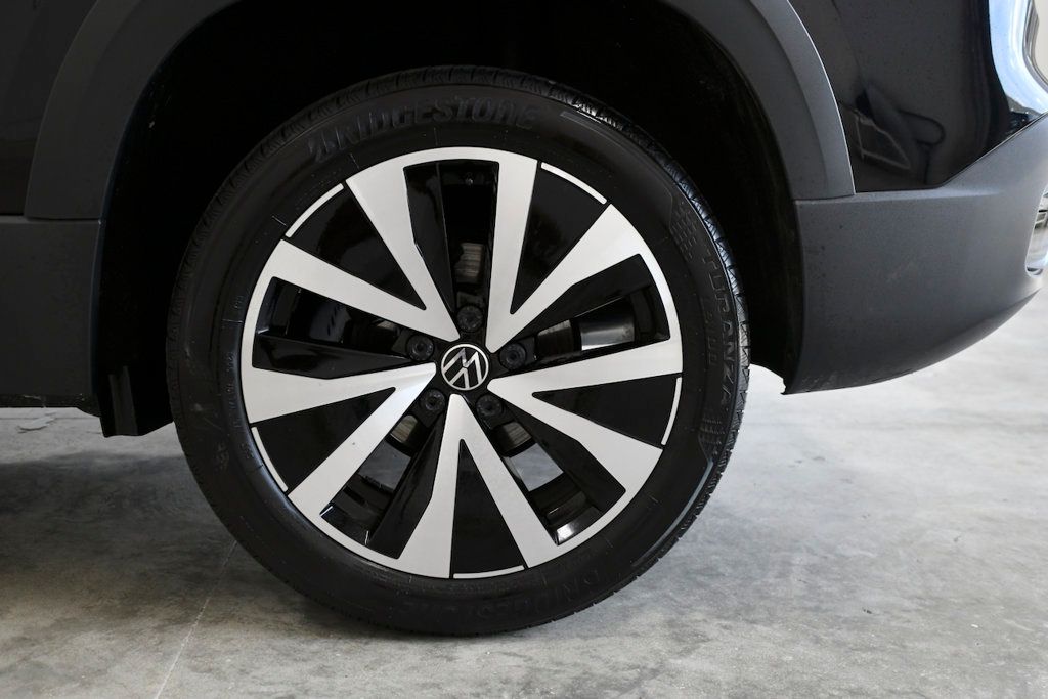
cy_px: 350
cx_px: 524
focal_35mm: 40
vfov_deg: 33.4
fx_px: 1165
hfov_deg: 48.5
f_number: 4.5
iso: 1000
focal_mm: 40
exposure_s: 1/800
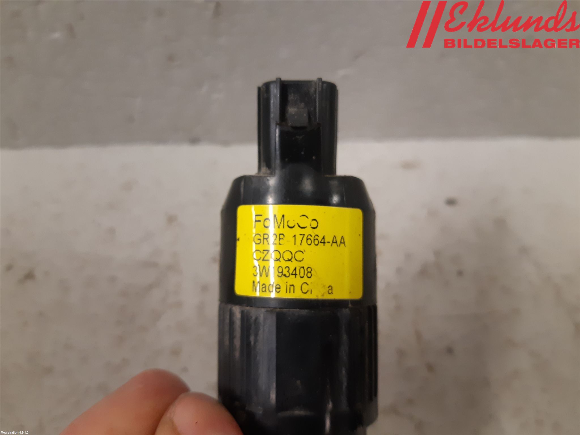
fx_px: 436
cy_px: 218
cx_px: 290
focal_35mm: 26
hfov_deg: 67.3
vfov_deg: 53.1
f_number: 1.7
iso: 200
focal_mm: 3.93
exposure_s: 1/50
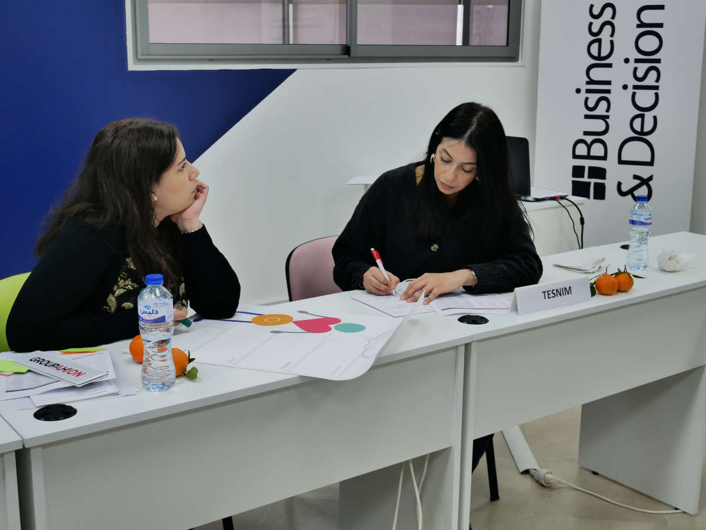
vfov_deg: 31.5
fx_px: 939
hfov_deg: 41.2
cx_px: 353
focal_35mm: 46
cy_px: 265
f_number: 4.9
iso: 800
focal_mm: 23
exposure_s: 1/20
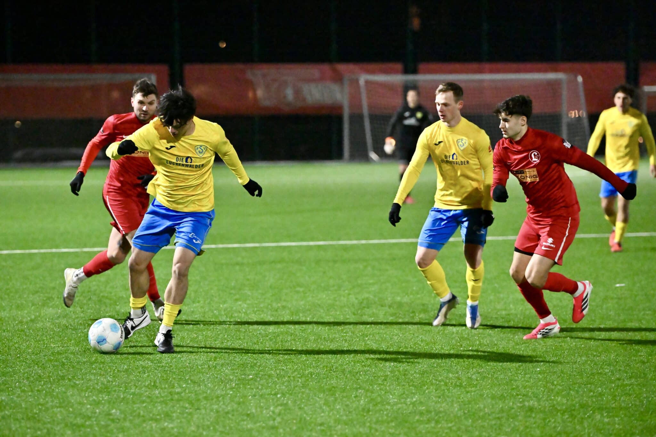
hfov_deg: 13.3
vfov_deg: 8.9
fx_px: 2824
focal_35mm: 155
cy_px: 218
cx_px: 328
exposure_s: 1/1250
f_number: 3.2
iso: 10000
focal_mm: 155
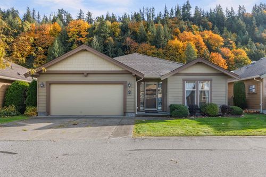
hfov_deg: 81.2
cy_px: 88
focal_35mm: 21
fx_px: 155
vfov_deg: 59.5
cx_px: 133
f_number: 11
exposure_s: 1/50
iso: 200
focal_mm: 14
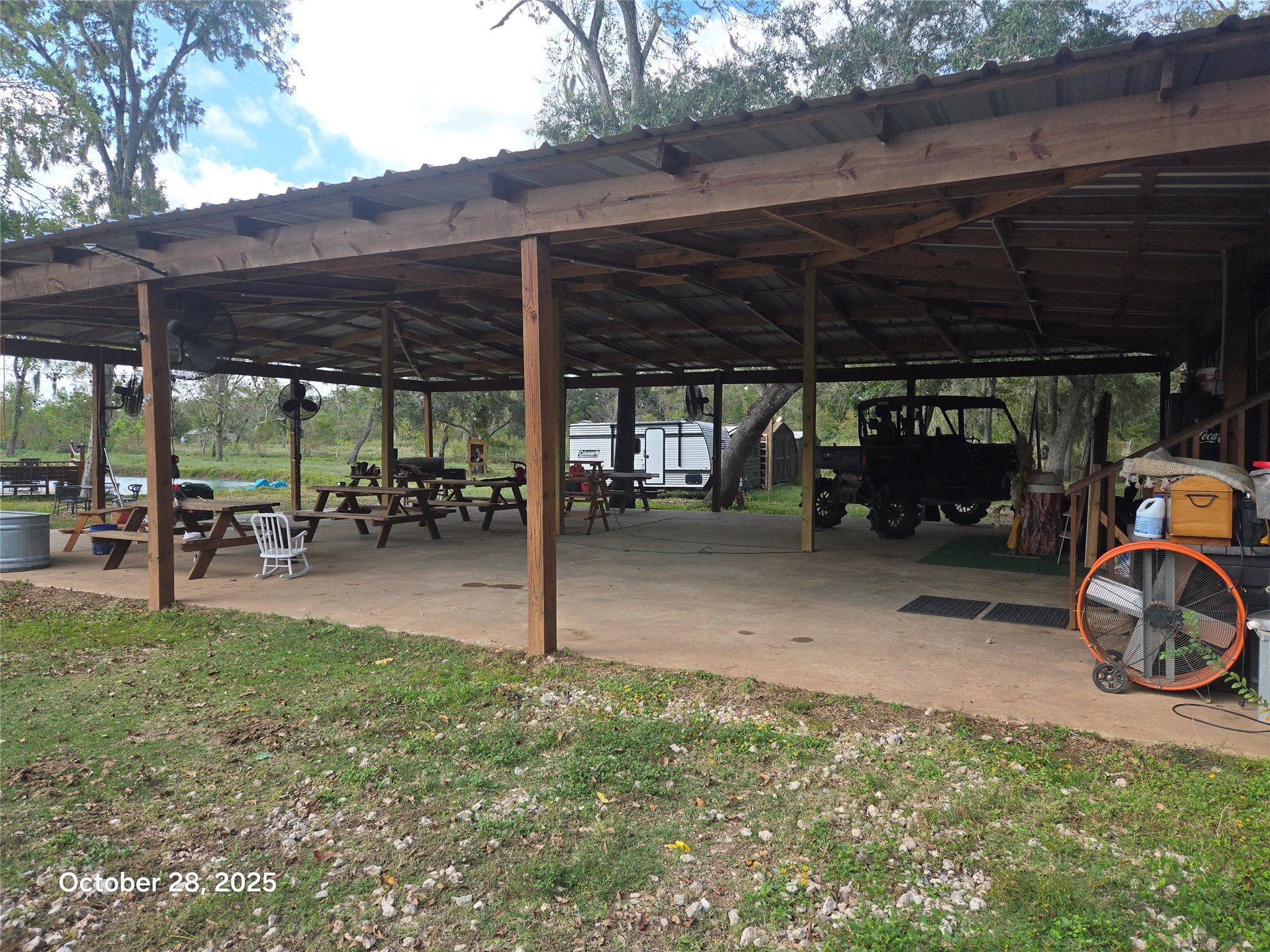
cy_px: 476
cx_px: 635
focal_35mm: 23
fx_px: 844
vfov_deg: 58.9
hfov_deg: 73.9
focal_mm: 5.4
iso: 80
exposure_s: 1/1864
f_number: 1.8
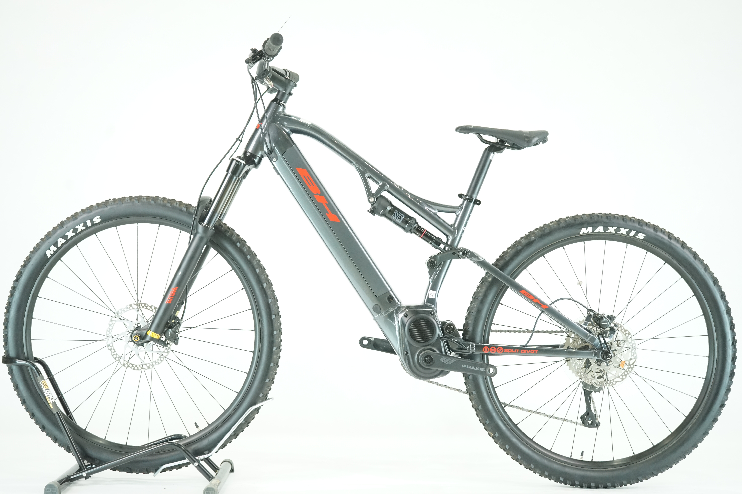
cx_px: 371
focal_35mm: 58
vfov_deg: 23.4
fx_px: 1195
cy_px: 247
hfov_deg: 34.5
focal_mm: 58
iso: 3200
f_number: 5
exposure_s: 1/200
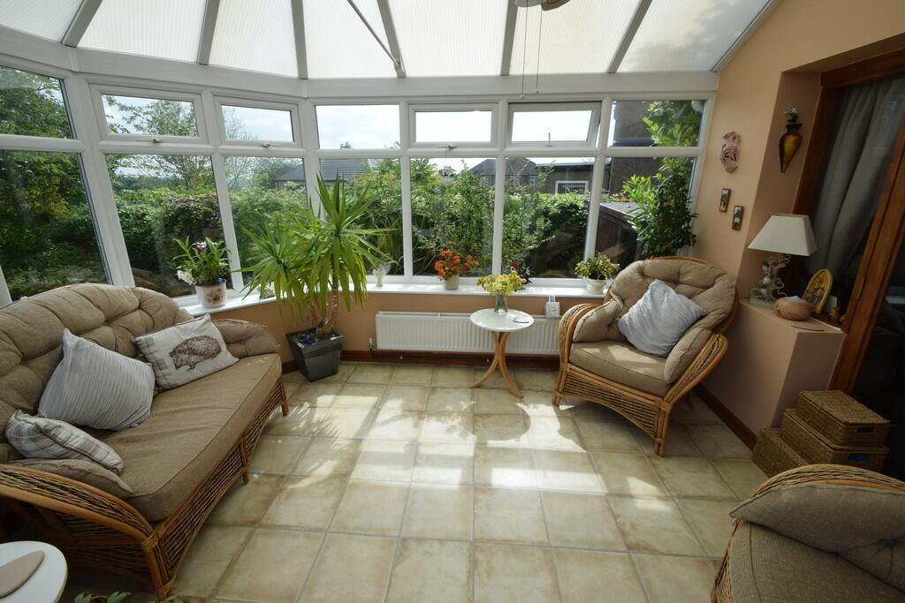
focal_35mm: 15
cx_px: 452
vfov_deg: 77.3
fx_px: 377
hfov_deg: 100.4
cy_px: 302
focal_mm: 10
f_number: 9
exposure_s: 1/320
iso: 200
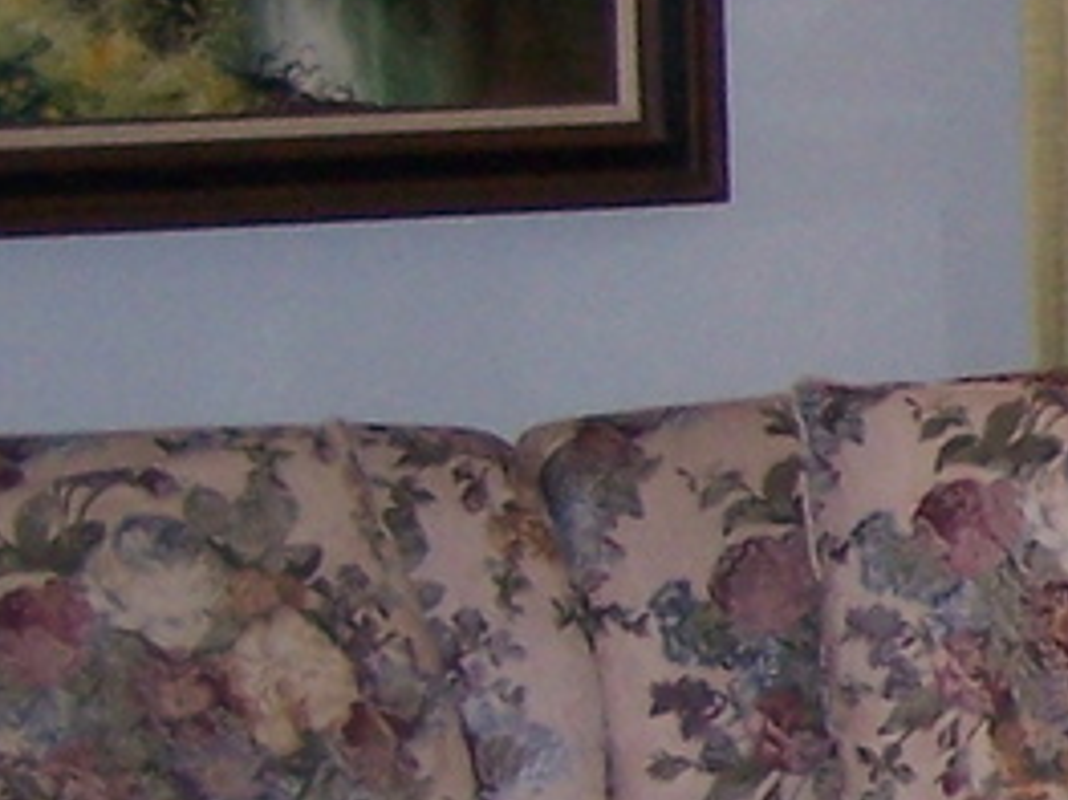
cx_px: 2591
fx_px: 6414
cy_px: 504
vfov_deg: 7.1
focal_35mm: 208
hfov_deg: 8.6
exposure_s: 1/60
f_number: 2.8
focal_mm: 6.3
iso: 140
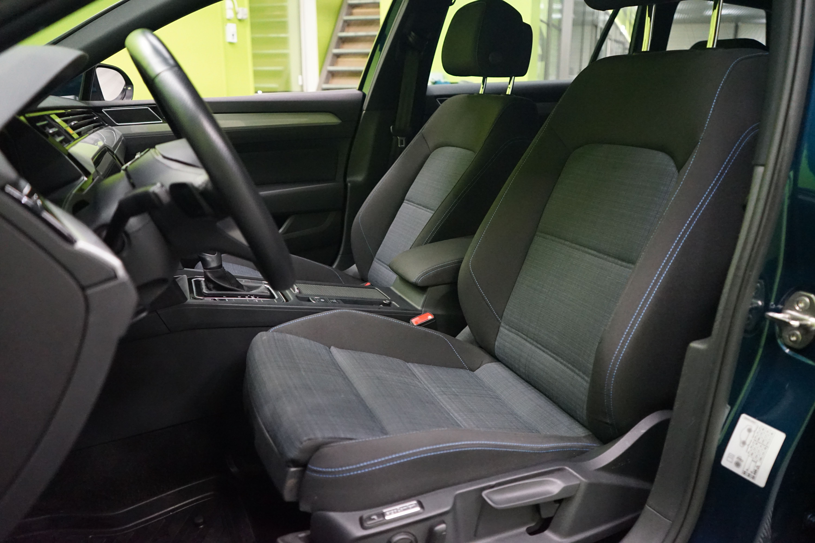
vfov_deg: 46.4
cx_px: 408
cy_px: 272
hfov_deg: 65.5
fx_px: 634
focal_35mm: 28
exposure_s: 1/60
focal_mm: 28
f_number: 3.5
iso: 6400
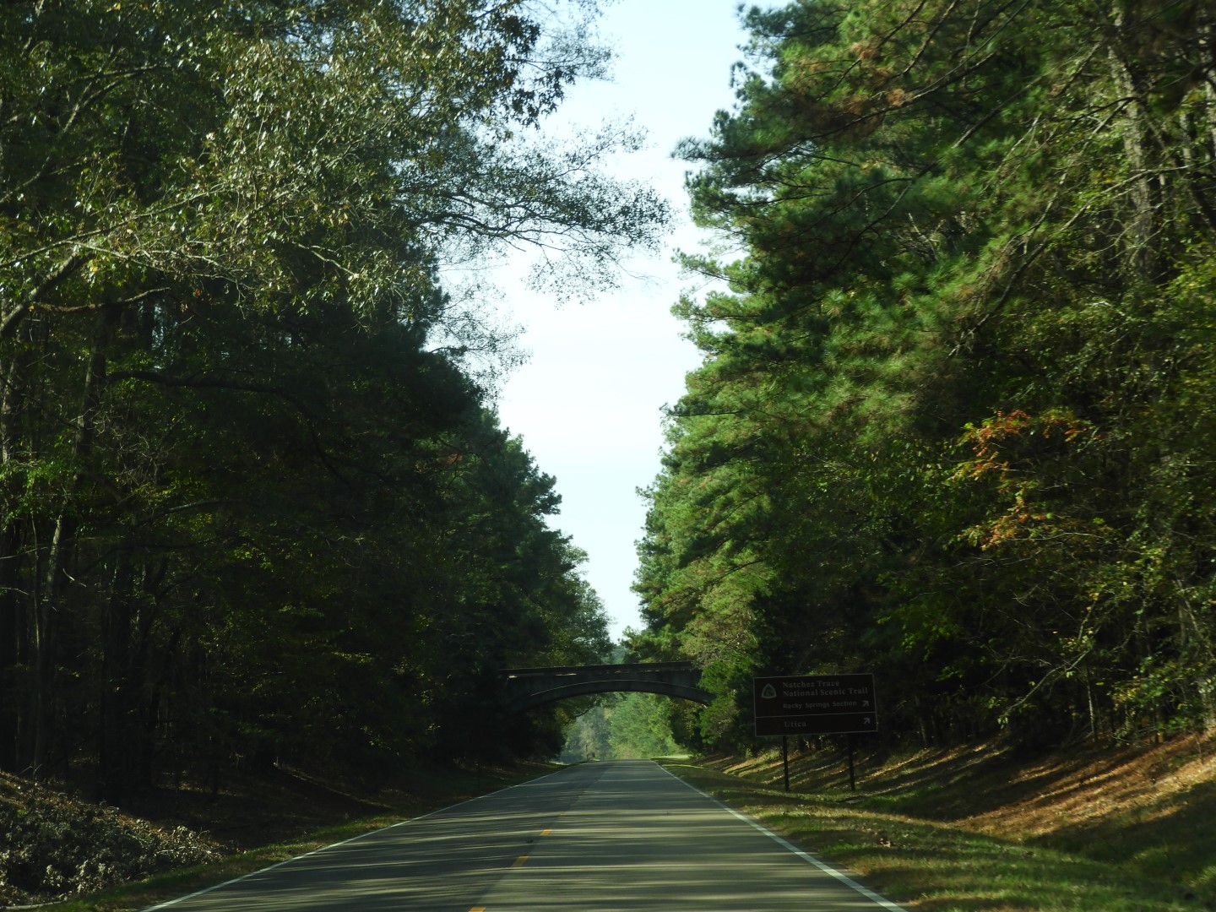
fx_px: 3337
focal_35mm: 95
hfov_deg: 20.7
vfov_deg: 15.6
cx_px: 608
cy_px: 456
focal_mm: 17
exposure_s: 1/200
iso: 100
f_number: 4.8
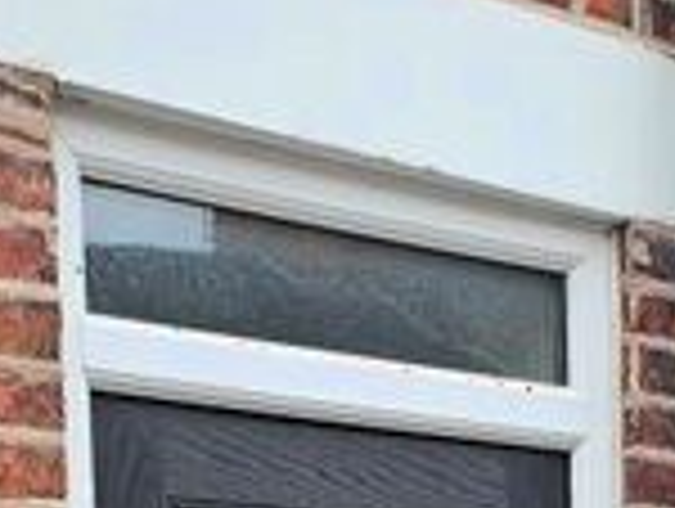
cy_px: 991
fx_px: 2090
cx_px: 315
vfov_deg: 12.4
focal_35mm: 107
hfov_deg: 18.3
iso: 32
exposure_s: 1/180
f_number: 1.7
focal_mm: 6.3
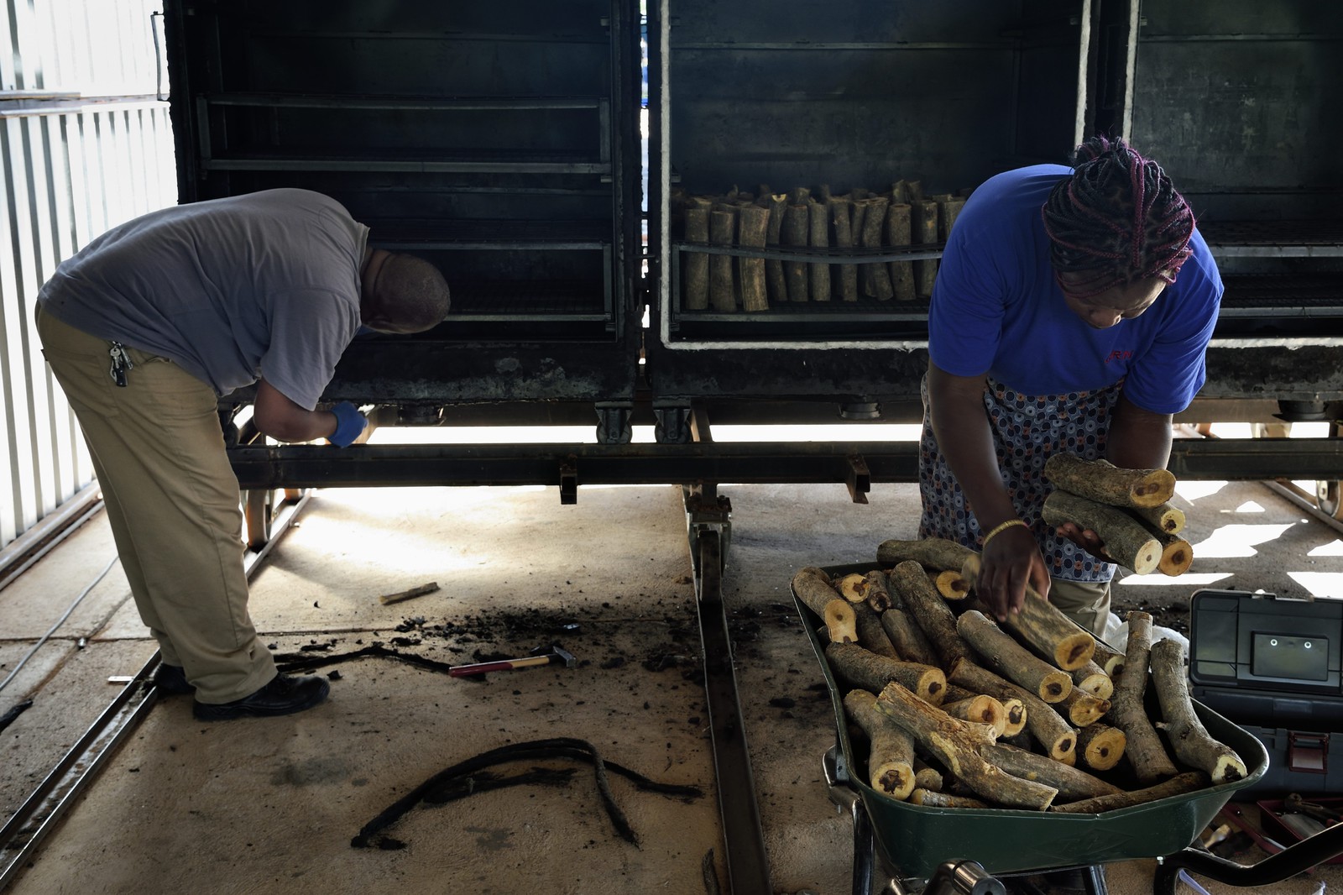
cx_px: 672
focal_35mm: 40
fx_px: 1492
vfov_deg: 33.4
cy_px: 448
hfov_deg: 48.5
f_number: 7.1
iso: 800
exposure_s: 1/80
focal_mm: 40
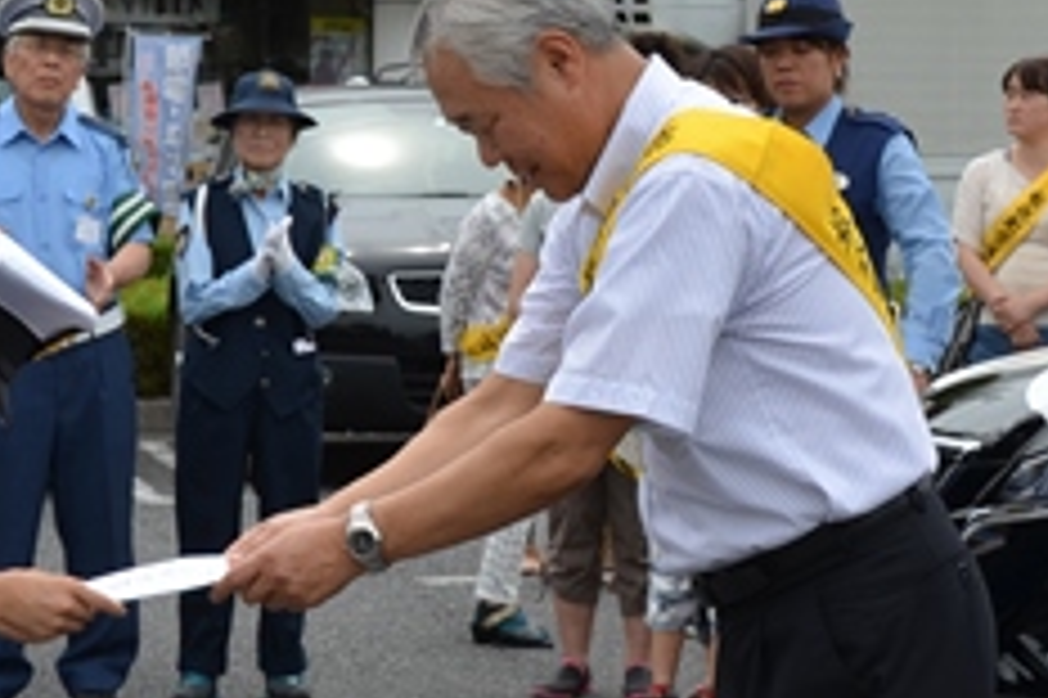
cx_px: 526
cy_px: 360
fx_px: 4305
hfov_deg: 13.9
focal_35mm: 148
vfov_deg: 9.3
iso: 125
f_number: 8
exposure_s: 1/250
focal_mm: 36
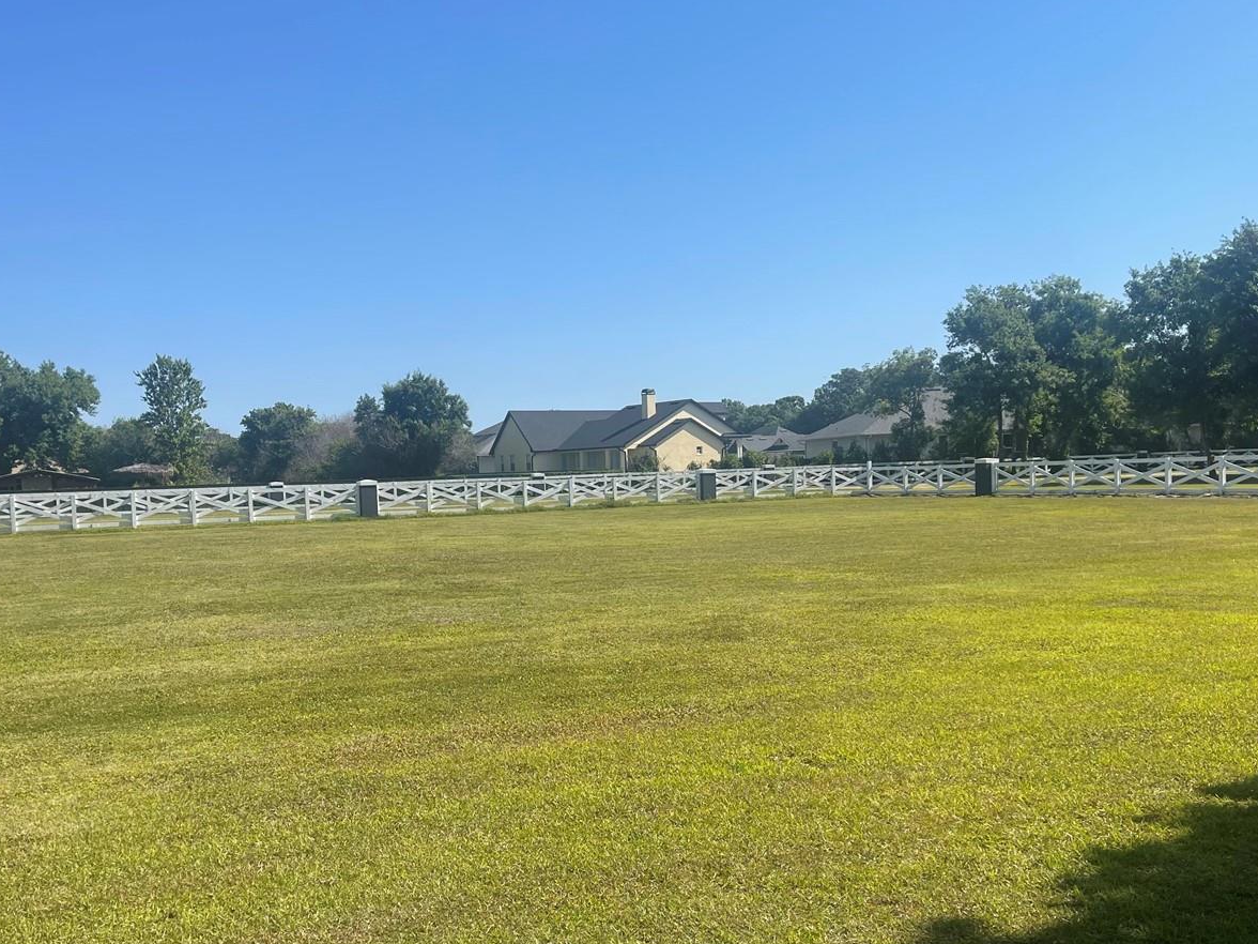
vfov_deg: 41.7
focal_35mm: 34
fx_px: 1236
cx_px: 538
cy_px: 550
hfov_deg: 53.8
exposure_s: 1/3663
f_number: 1.6
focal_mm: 5.1
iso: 32
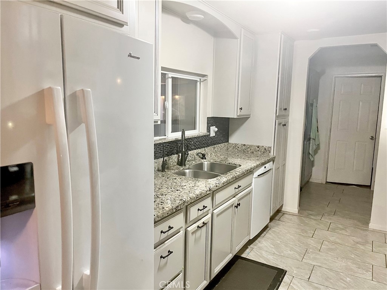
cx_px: 194
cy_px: 145
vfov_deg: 53.1
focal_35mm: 26
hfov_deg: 67.3
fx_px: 291
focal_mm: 5.1
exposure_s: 1/60
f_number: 1.6
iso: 500
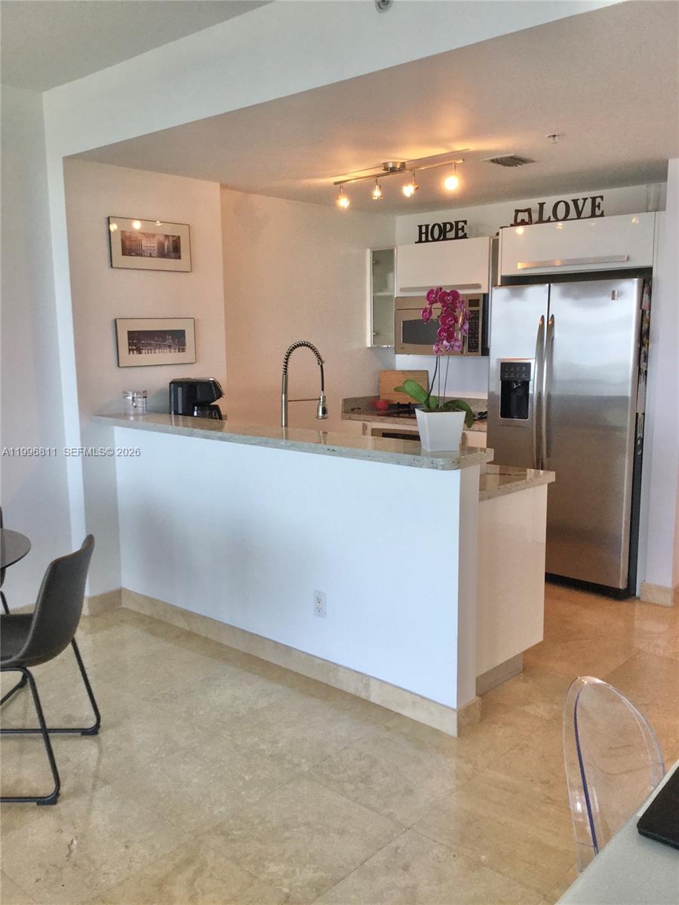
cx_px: 340
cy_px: 452
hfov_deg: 45.4
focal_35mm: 31
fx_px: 811
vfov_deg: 58.4
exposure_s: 1/40
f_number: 2.4
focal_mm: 3.3
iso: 25
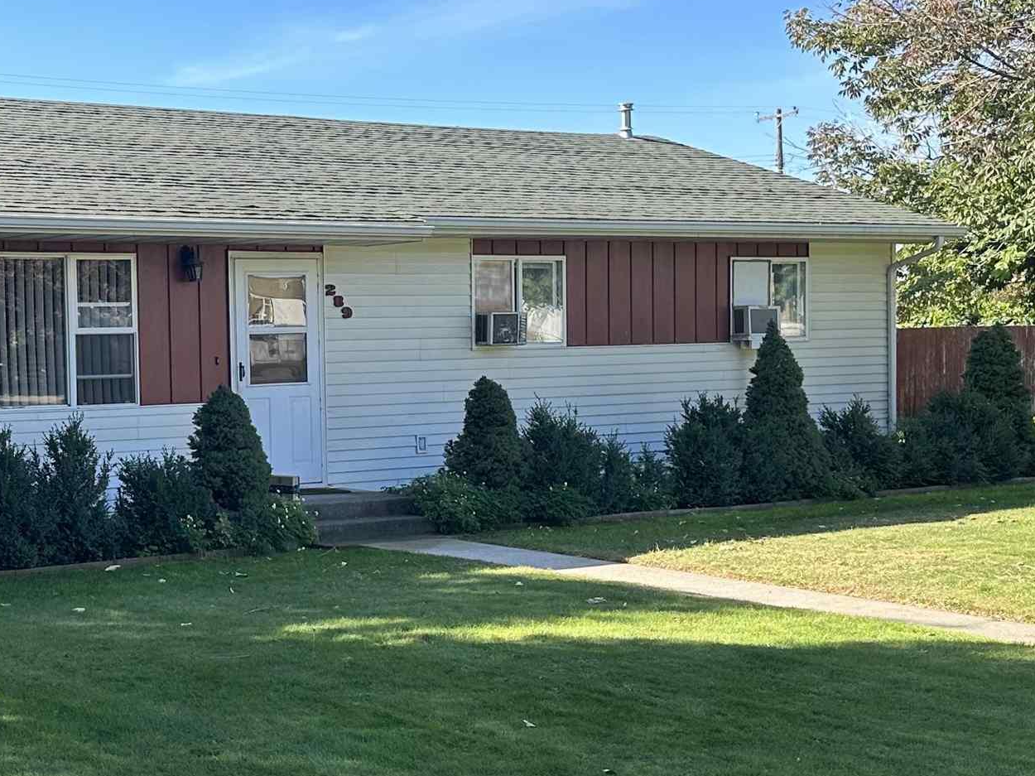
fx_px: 1764
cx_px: 269
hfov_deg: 32.1
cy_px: 424
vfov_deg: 24.8
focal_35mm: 59
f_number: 1.78
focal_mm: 6.86
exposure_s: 1/1321
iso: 80
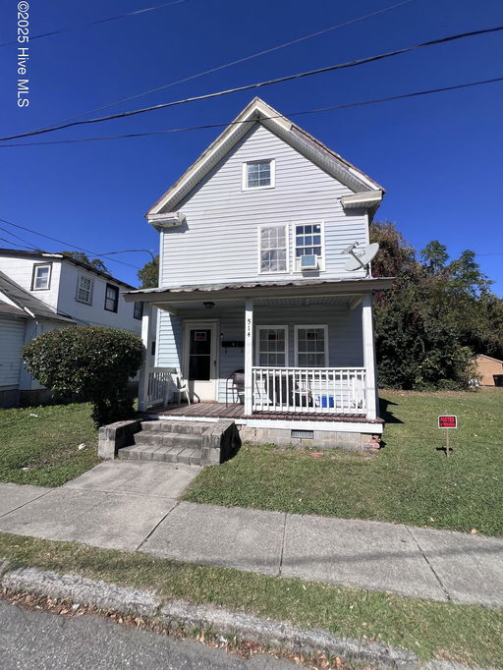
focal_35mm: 13
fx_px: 252
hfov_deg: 90.0
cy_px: 335
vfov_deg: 106.2
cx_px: 252
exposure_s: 1/3650
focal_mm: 1.57
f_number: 1.8
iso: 32
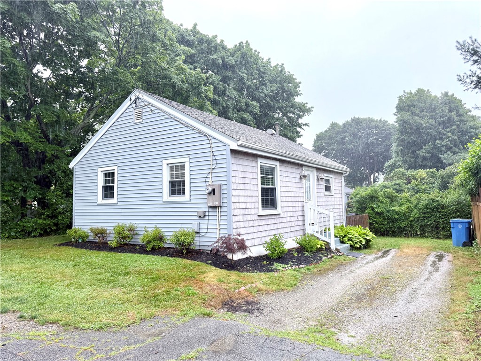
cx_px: 240
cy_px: 180
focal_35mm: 24
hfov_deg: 71.6
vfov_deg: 56.8
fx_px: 333
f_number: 1.78
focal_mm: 6.76
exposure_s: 1/243
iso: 100
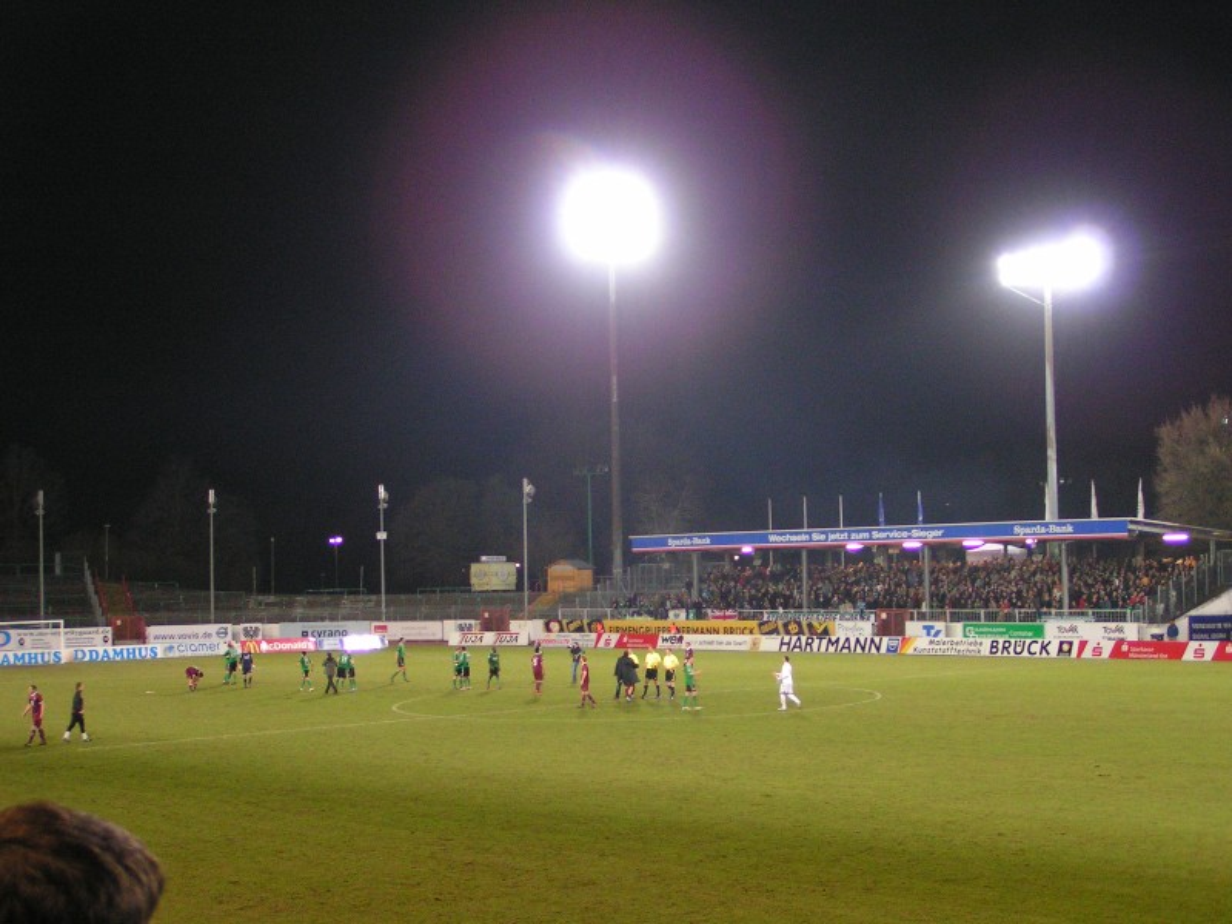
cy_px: 462
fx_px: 1851
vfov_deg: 28.0
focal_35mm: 52
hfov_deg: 36.8
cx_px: 616
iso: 200
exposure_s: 1/30
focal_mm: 8
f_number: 3.2
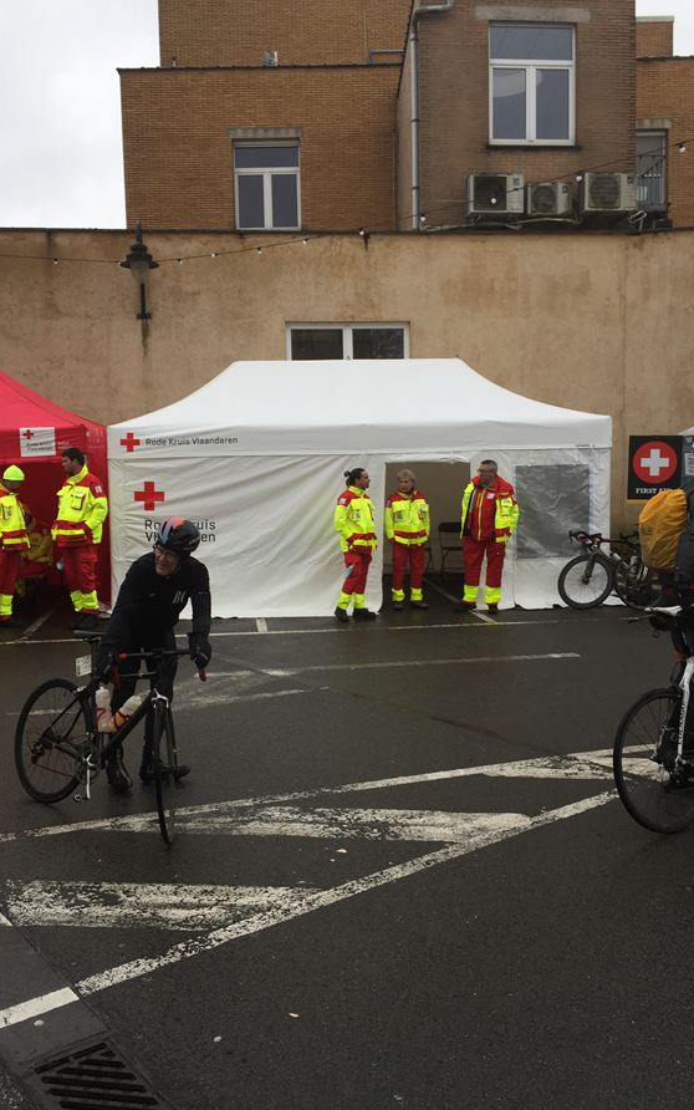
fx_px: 938
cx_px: 312
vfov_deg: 61.2
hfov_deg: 40.6
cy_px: 557
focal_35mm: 31
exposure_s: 1/302
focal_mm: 4.15
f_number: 2.2
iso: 32
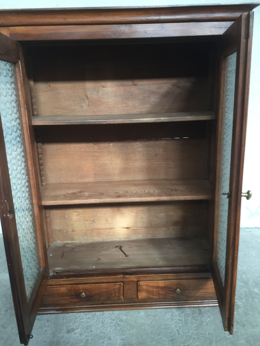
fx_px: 290
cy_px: 173
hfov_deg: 48.2
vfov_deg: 61.7
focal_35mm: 29
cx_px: 130
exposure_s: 1/33
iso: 160
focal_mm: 4.15
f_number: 2.2
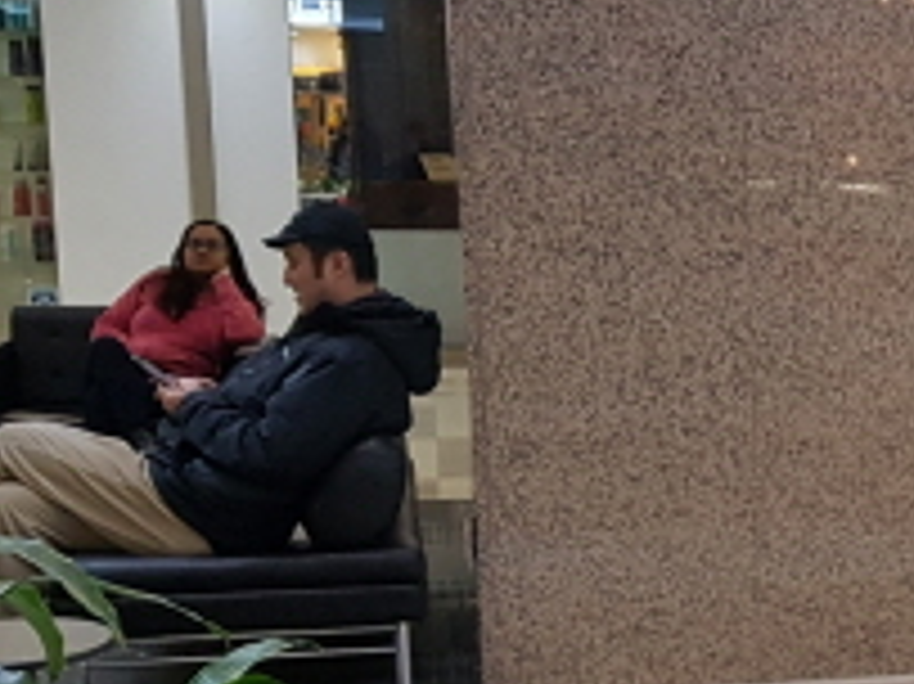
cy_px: 472
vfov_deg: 15.3
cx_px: 1324
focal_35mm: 96
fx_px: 2533
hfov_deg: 18.4
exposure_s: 1/60
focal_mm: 4.2
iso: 125
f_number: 1.7
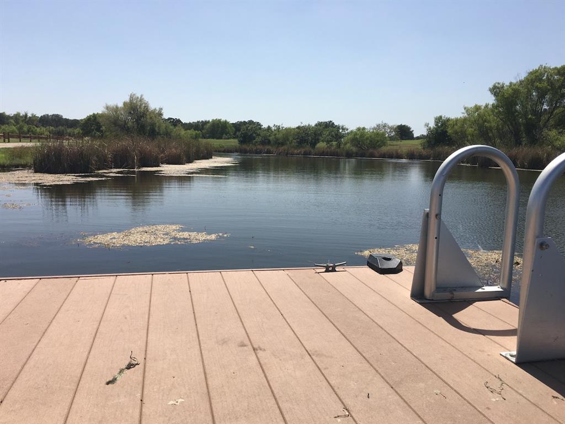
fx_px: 473
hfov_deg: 61.7
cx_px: 282
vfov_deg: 48.2
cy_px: 212
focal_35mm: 29
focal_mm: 4.15
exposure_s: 1/2747
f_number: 2.2
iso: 25
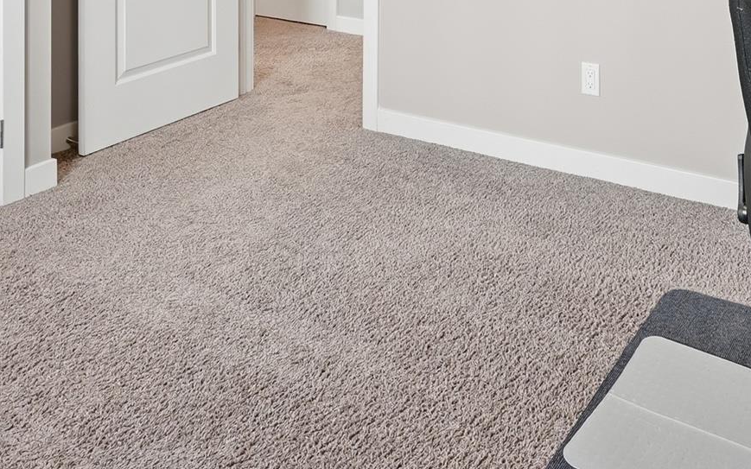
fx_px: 839
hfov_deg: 47.1
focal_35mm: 41
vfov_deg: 25.6
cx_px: 525
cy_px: -181
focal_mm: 14
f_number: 8
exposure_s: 1/8
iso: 100
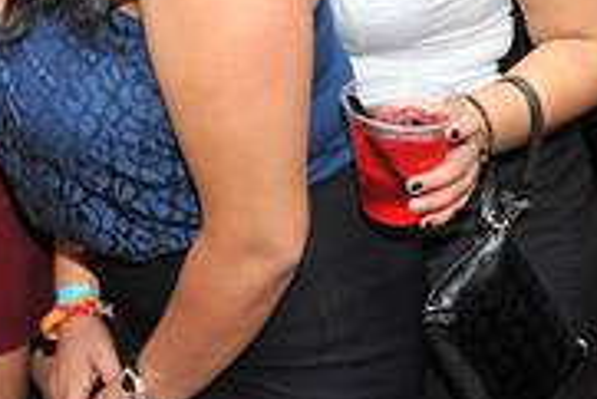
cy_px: -188
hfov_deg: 21.0
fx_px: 1560
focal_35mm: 94
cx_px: 10
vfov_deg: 13.8
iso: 1000
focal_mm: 31
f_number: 4.5
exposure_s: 1/100
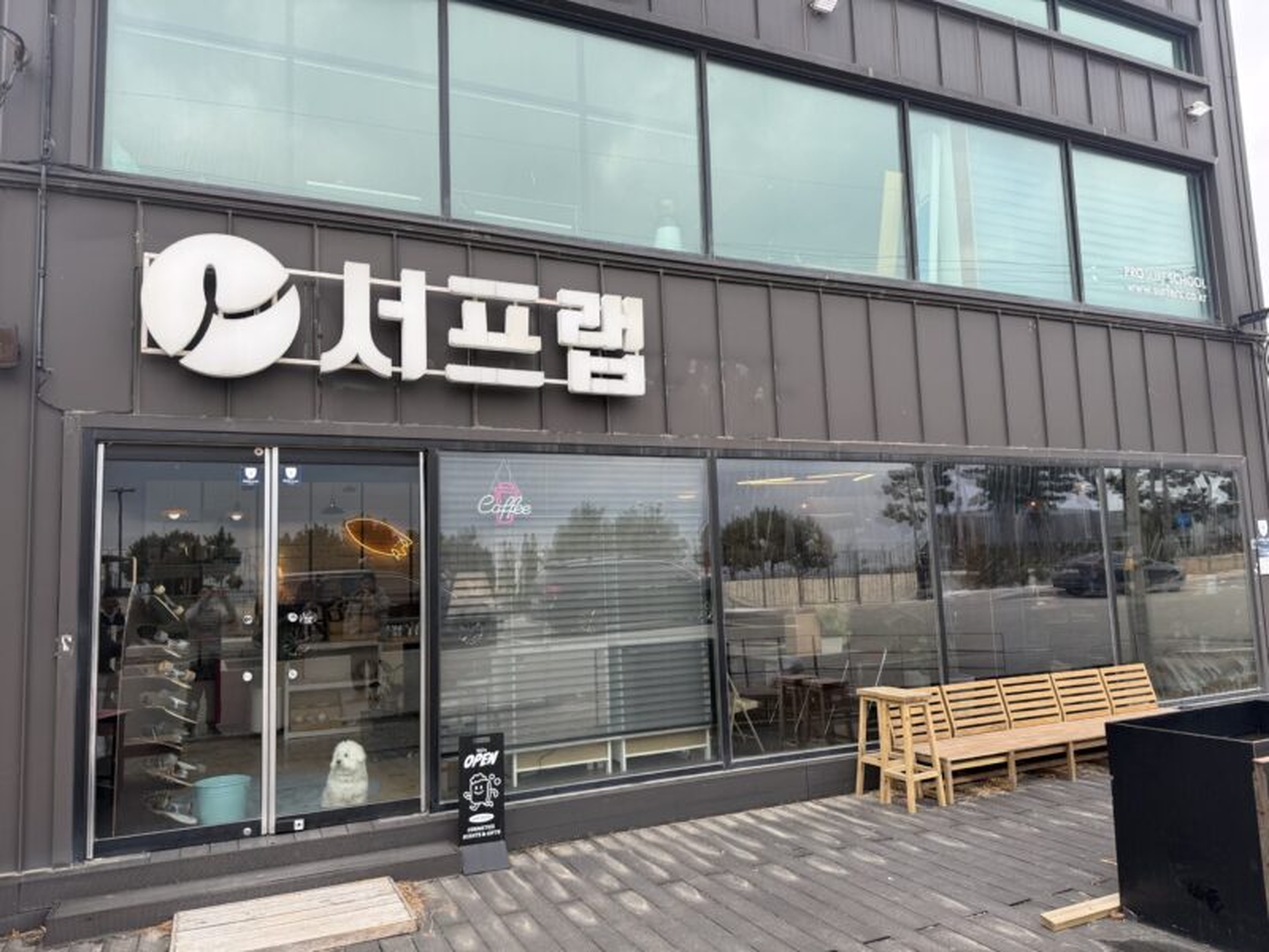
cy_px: 476
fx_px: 880
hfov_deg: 71.6
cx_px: 634
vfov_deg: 56.8
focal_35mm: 24
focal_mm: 6.76
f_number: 1.78
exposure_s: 1/898
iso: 80
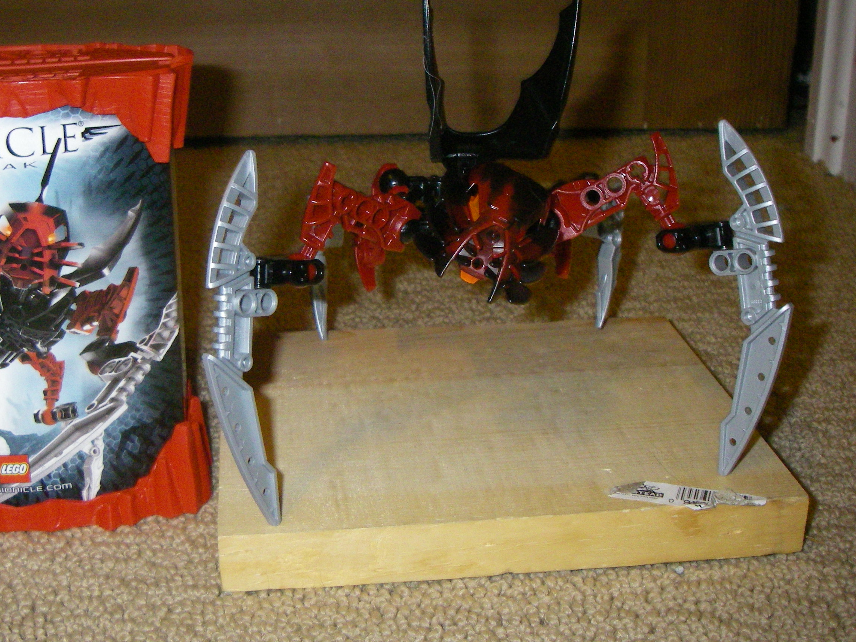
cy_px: 306
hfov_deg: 37.3
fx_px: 1261
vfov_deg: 28.6
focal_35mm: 51
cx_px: 328
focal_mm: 6.3
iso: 400
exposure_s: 1/50
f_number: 3.3
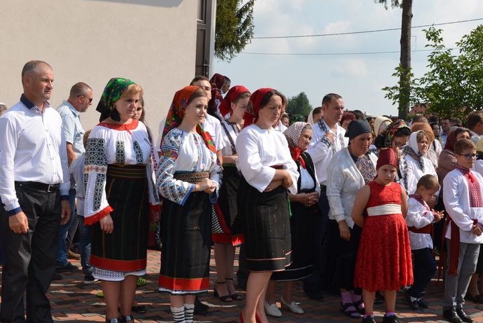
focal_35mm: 51
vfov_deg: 26.5
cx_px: 247
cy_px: 162
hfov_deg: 38.9
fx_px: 684
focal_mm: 24
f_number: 8
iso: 100
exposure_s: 1/200
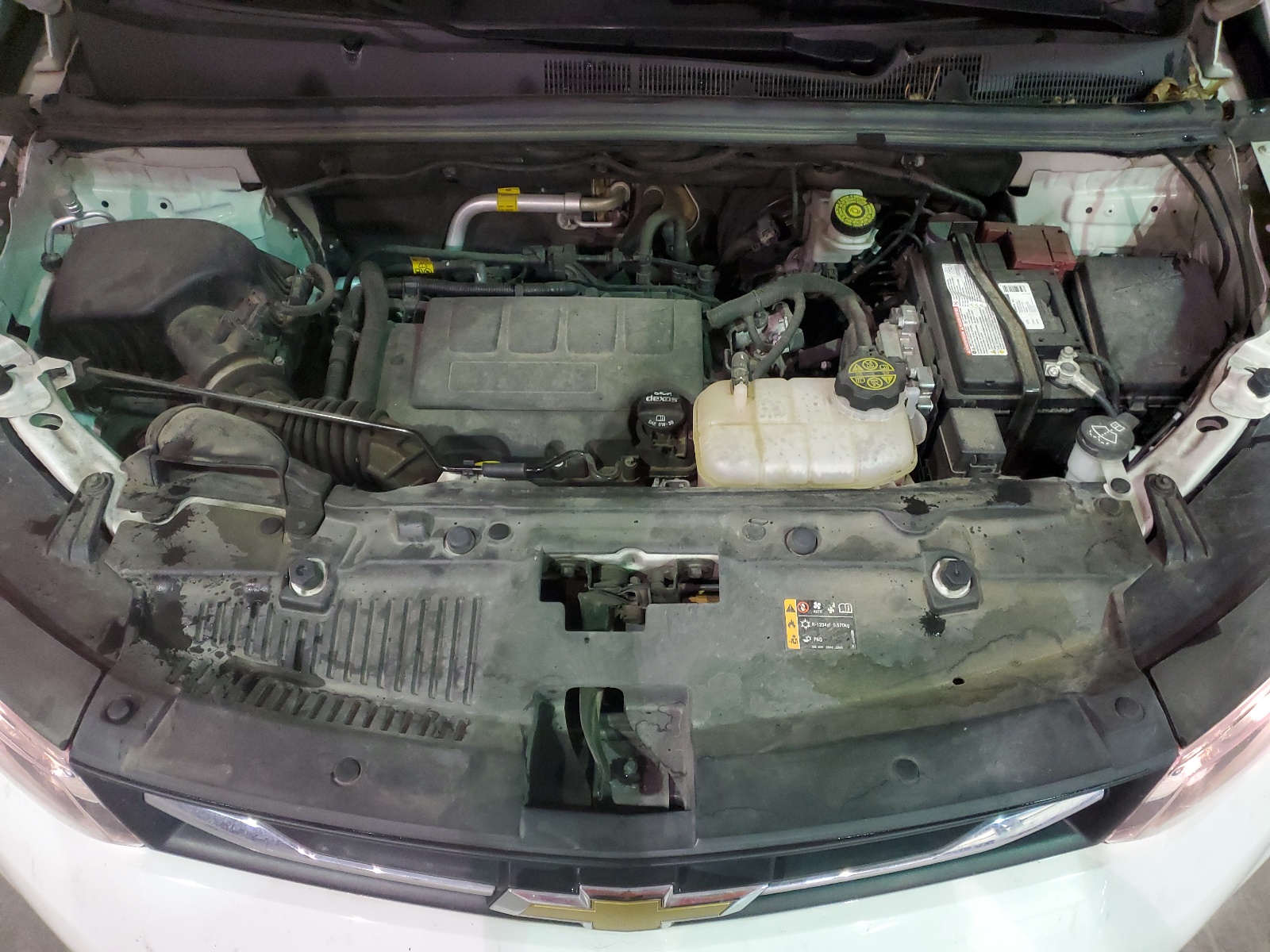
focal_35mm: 26
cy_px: 476
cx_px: 635
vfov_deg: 53.1
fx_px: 954
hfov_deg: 67.3
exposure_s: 1/40
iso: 316
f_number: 1.5
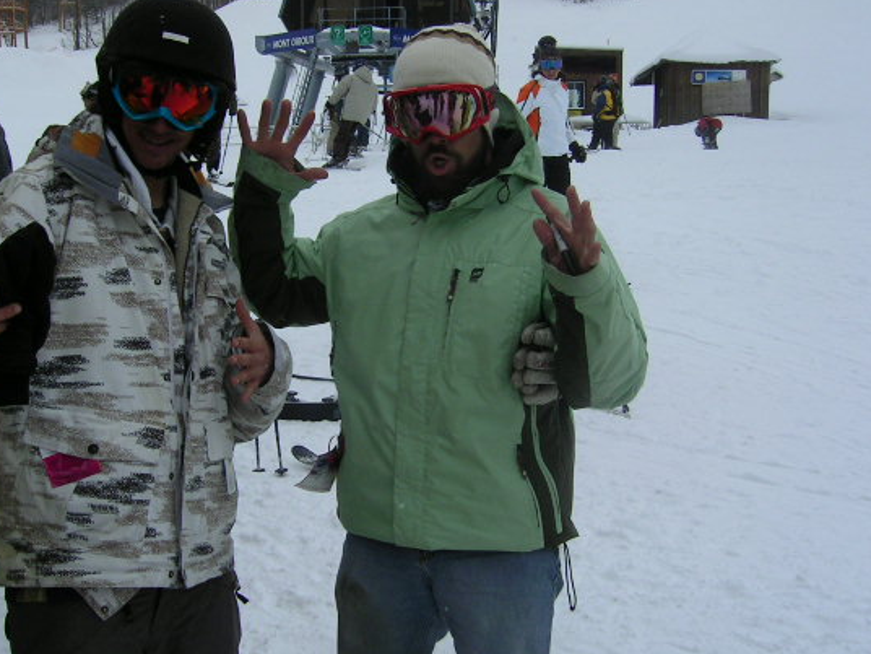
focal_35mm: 43
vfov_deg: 33.6
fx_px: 1082
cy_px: 332
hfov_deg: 43.8
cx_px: 393
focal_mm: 5.6
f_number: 4.8
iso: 50
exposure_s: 1/676
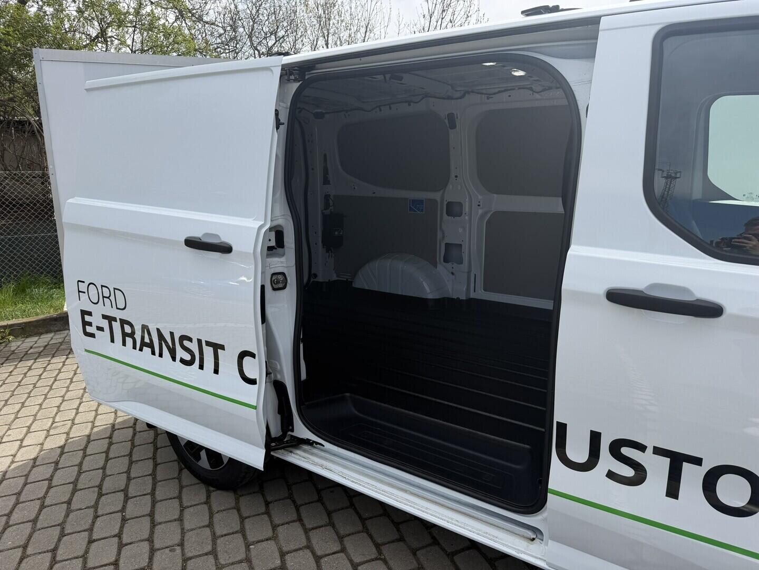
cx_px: 380
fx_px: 526
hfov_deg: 71.6
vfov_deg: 56.8
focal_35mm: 24
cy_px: 285
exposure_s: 1/3759
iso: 80
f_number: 1.78
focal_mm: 6.76
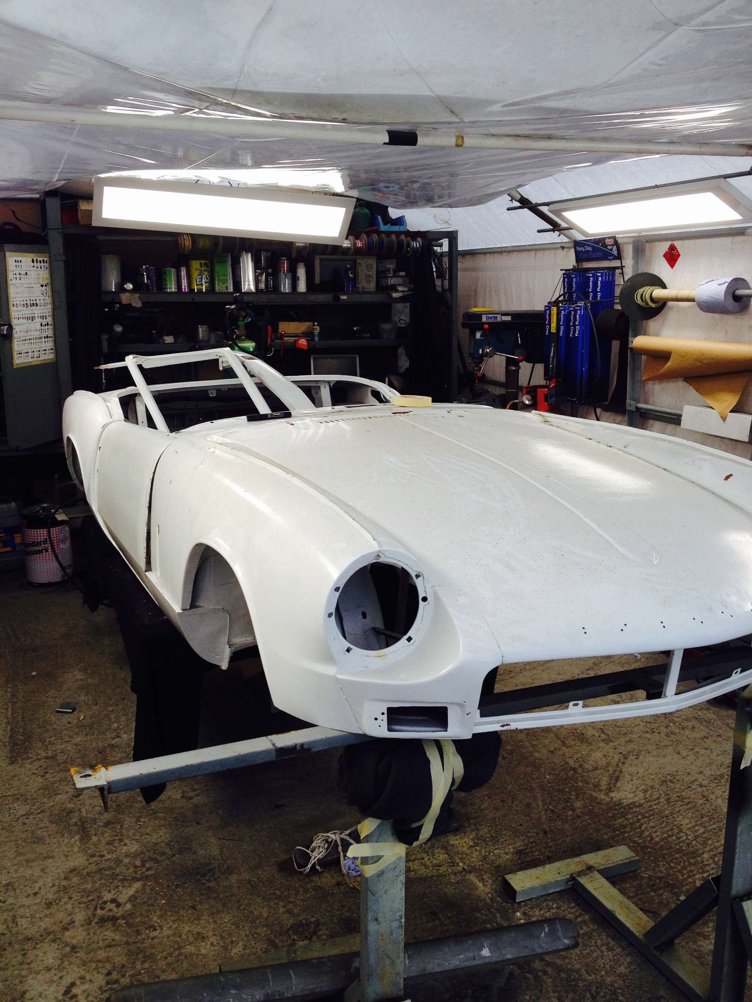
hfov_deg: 40.7
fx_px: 1014
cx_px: 376
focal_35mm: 35
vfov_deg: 52.6
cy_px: 501
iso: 64
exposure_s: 1/120
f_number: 2.4
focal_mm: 4.28
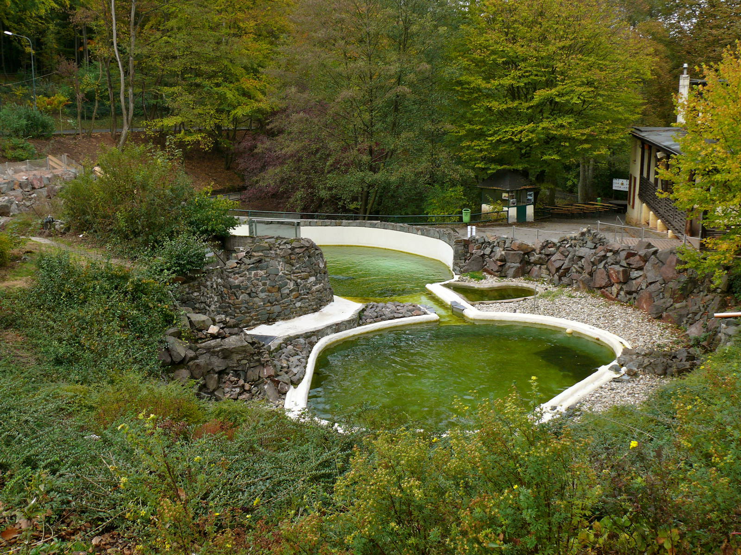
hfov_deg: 52.6
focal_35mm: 35
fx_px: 749
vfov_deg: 40.7
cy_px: 278
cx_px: 370
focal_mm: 7.4
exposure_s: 1/125
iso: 100
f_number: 4
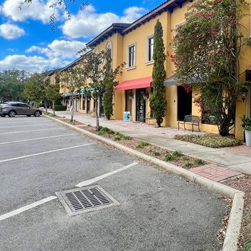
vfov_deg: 56.8
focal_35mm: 28
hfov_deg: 56.1
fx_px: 230
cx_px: 167
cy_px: 100
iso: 32
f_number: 1.8
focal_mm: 1.57
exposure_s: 1/428
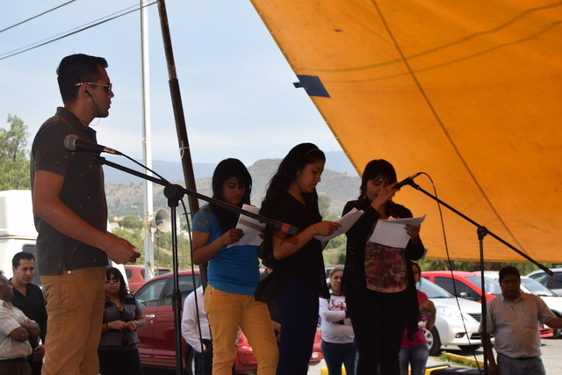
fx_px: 890
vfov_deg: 23.8
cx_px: 281
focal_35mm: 57
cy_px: 188
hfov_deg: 35.0
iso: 100
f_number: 7.1
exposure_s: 1/200
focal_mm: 38
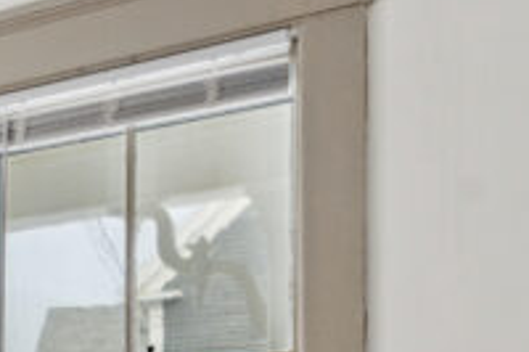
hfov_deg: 17.8
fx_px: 1204
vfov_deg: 15.2
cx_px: -516
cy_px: 544
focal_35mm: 82
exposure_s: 1/60
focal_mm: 16
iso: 800
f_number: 8
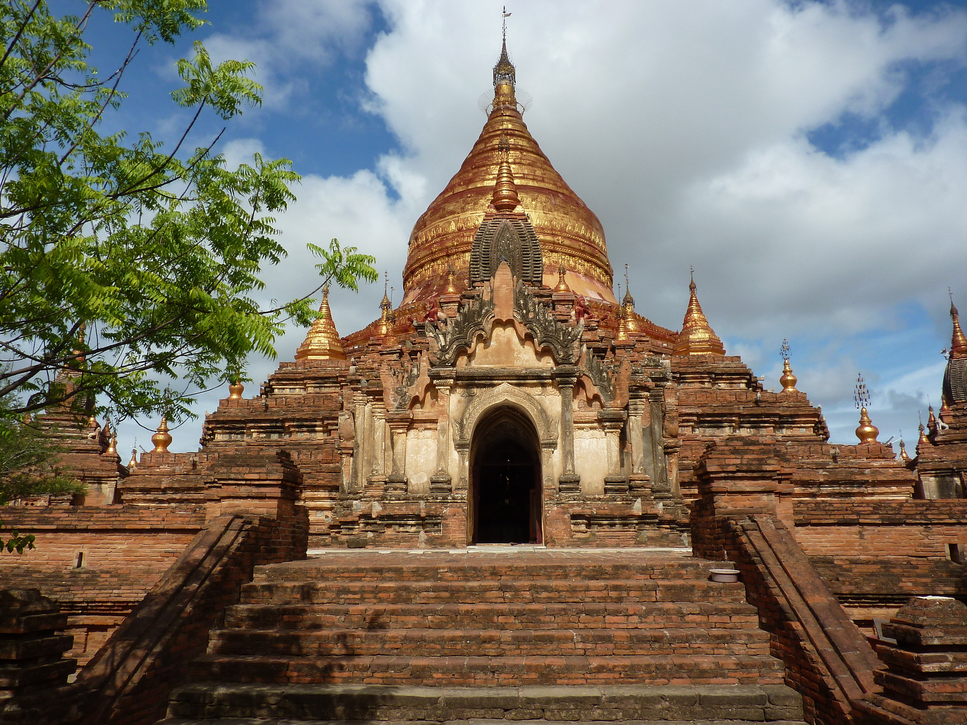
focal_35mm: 25
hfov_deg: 69.4
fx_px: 698
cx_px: 484
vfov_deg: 54.9
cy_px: 362
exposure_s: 1/500
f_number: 5.6
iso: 80
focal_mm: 4.1
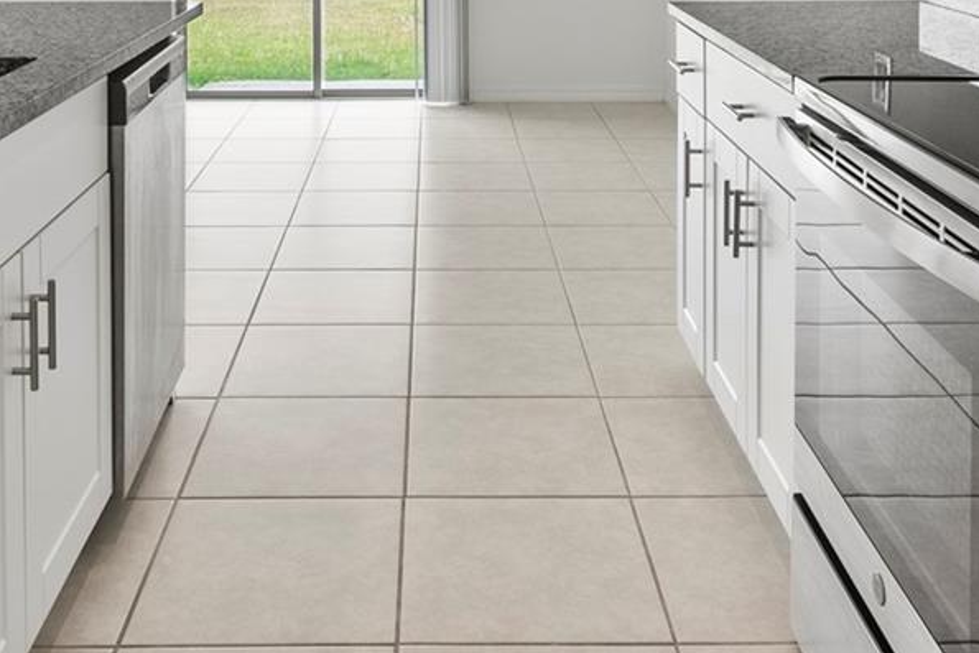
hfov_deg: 45.4
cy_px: -125
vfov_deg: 27.5
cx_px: 446
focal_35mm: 43
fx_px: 1170
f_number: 8
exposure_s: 1/8
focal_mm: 16
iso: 400
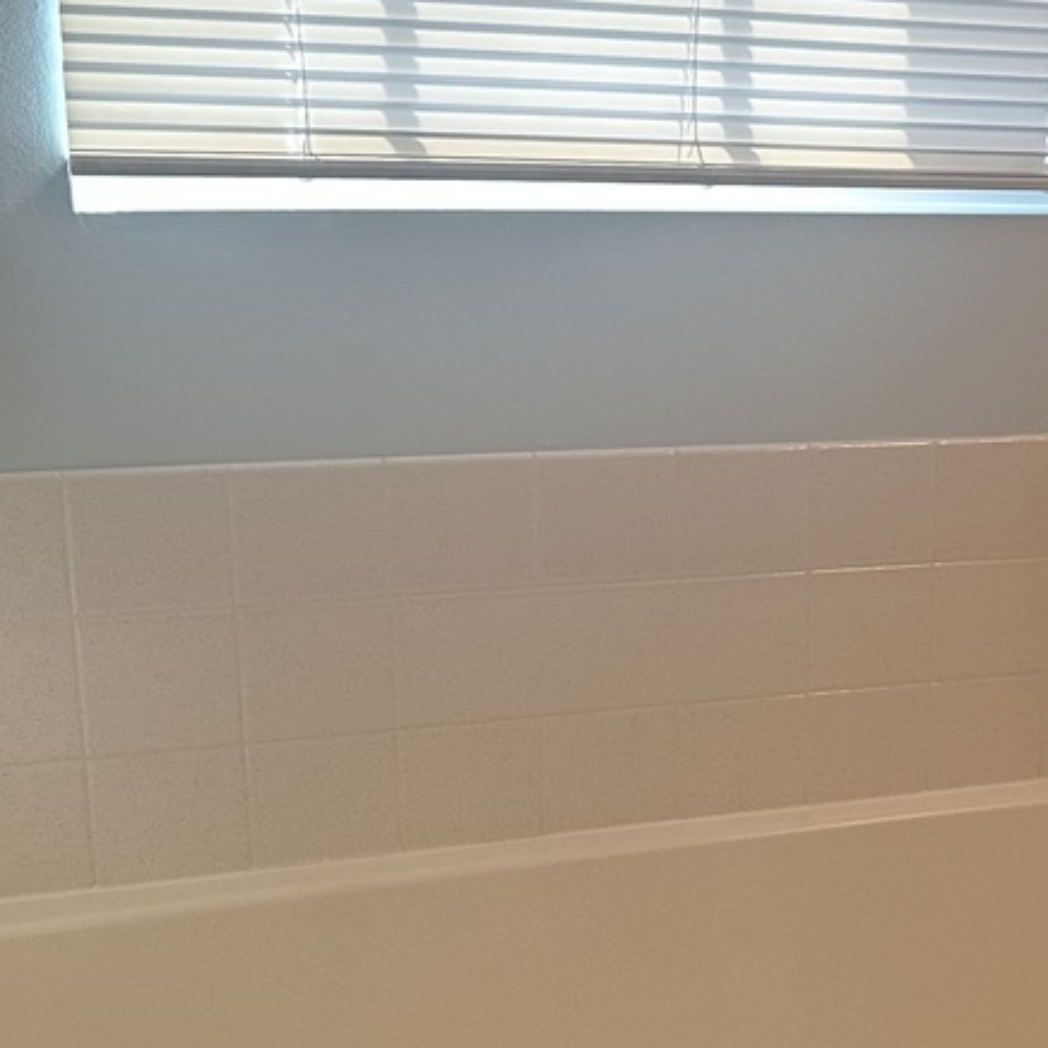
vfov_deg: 24.5
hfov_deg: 22.5
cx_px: 1298
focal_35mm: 70
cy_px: 702
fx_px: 2398
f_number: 1.78
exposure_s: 1/120
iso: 200
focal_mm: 6.86
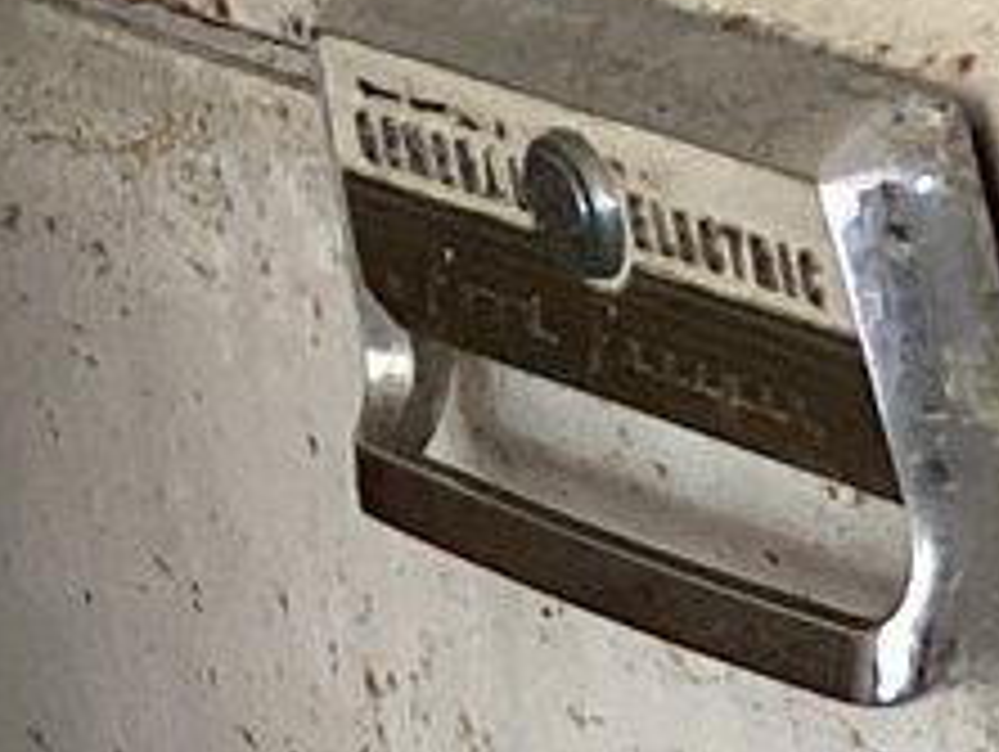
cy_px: 1655
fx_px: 6096
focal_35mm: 211
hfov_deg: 8.6
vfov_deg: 6.8
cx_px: 2351
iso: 125
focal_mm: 3.3
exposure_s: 1/60
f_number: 2.4
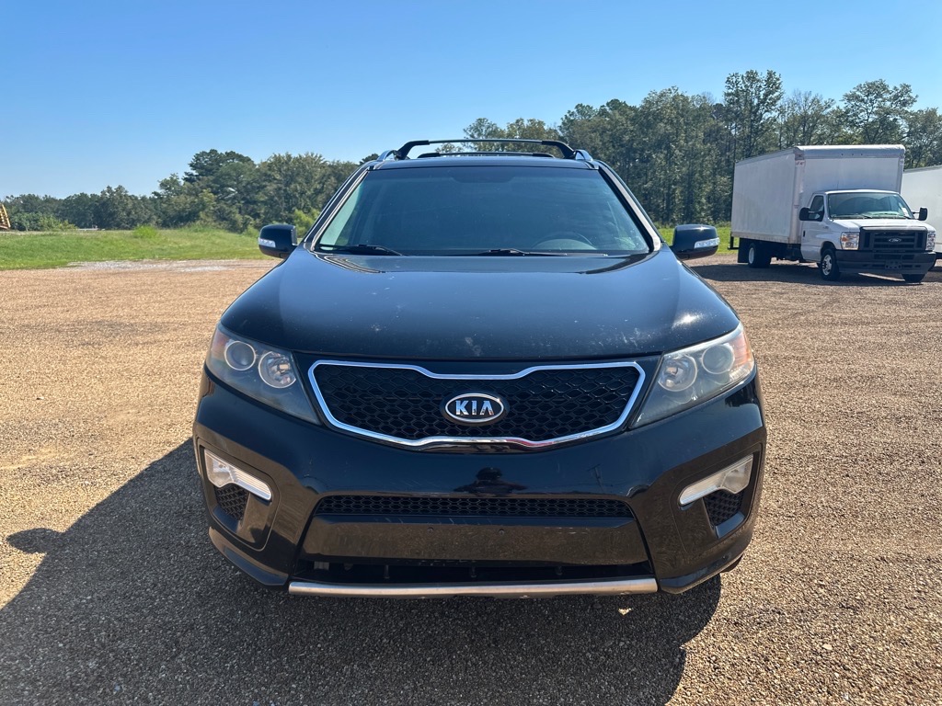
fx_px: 653
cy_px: 353
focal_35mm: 24
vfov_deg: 56.8
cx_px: 471
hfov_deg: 71.6
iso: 80
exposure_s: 1/2353
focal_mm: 6.86
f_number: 1.78
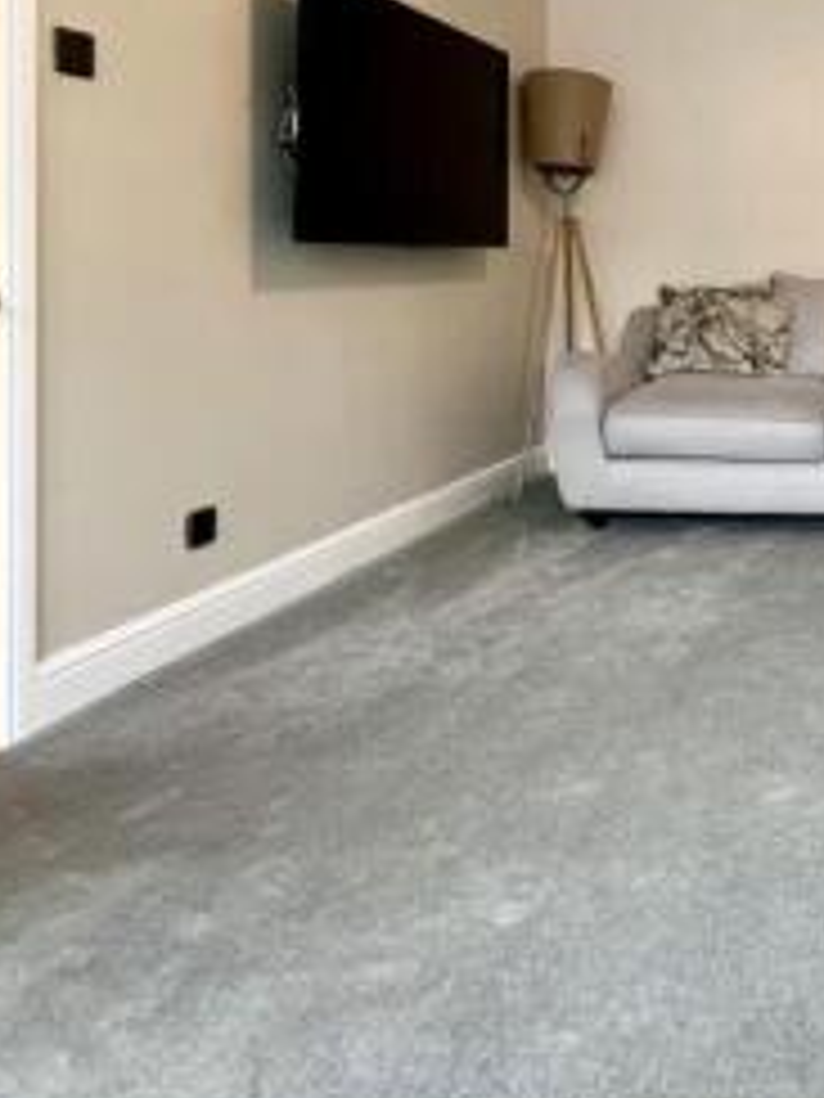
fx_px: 984
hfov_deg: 37.1
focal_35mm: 31
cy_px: 277
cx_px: 934
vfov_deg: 55.6
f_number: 1.8
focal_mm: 1.57
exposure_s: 1/100
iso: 250
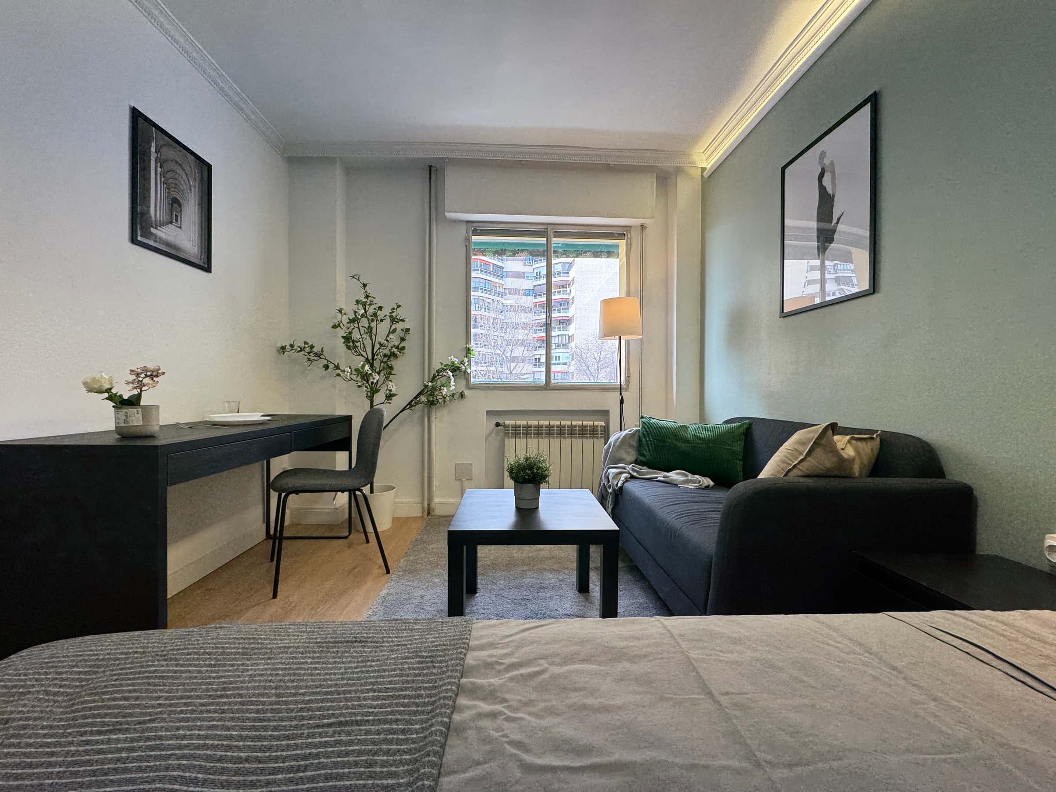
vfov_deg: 85.7
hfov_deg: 102.1
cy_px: 396
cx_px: 528
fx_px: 427
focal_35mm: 14
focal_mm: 2.22
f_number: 2.2
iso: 64
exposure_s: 1/100
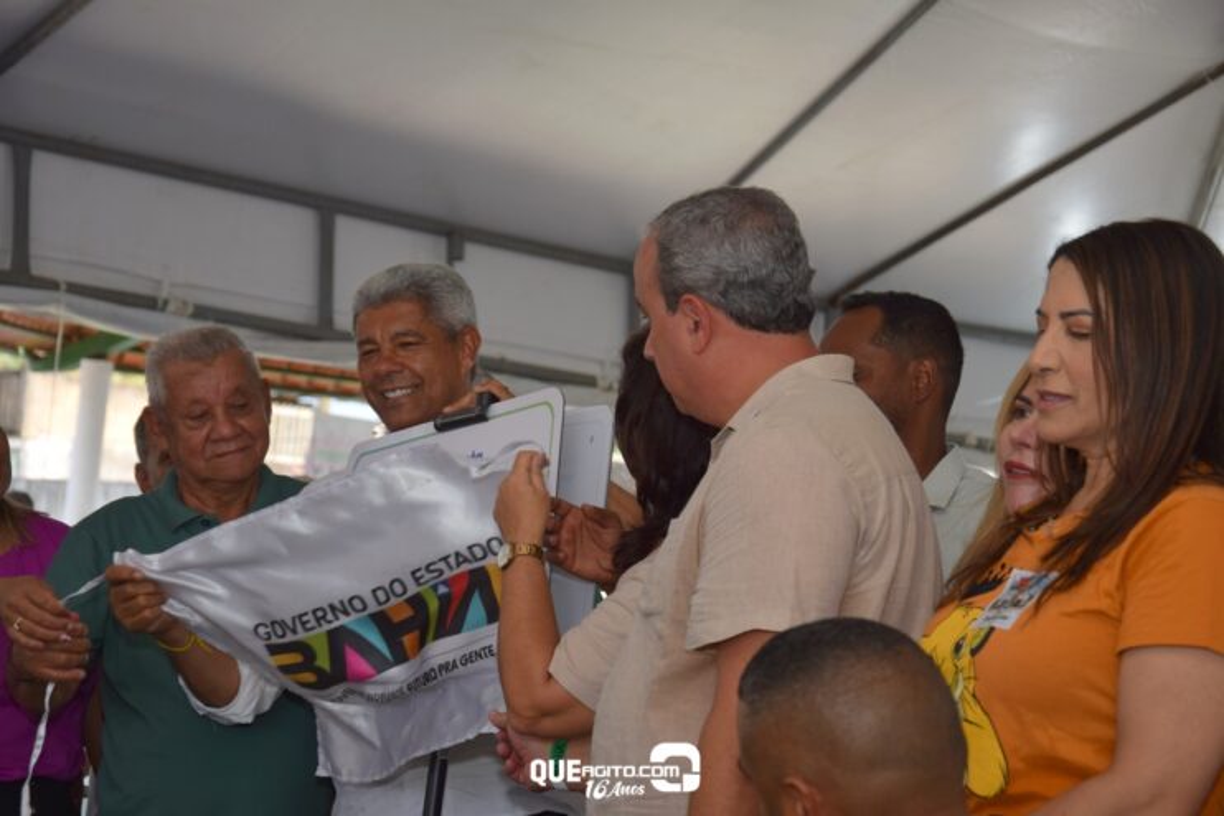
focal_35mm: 99
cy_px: 408
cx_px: 612
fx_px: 3366
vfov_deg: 13.8
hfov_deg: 20.6
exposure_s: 1/125
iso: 100
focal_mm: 66
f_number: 5.6
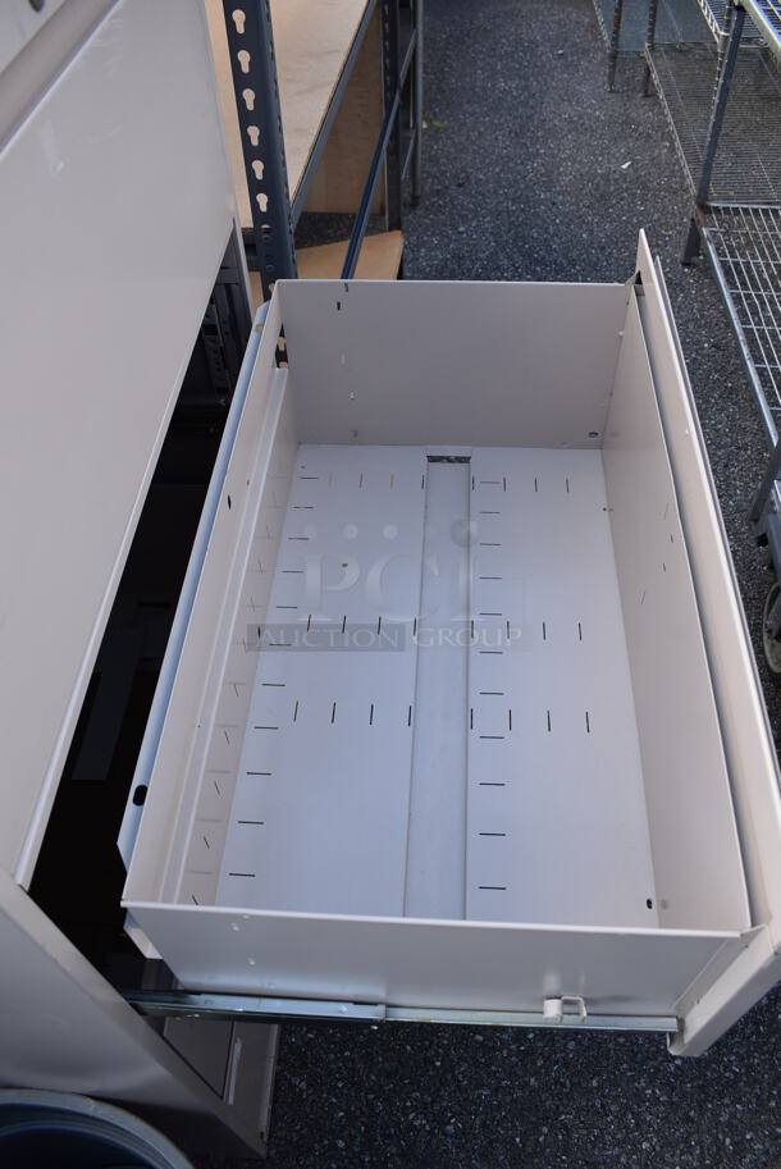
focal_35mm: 27
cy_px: 584
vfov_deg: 67.3
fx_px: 877
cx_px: 390
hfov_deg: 48.0
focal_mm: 18
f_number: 5.6
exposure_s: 1/160
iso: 200
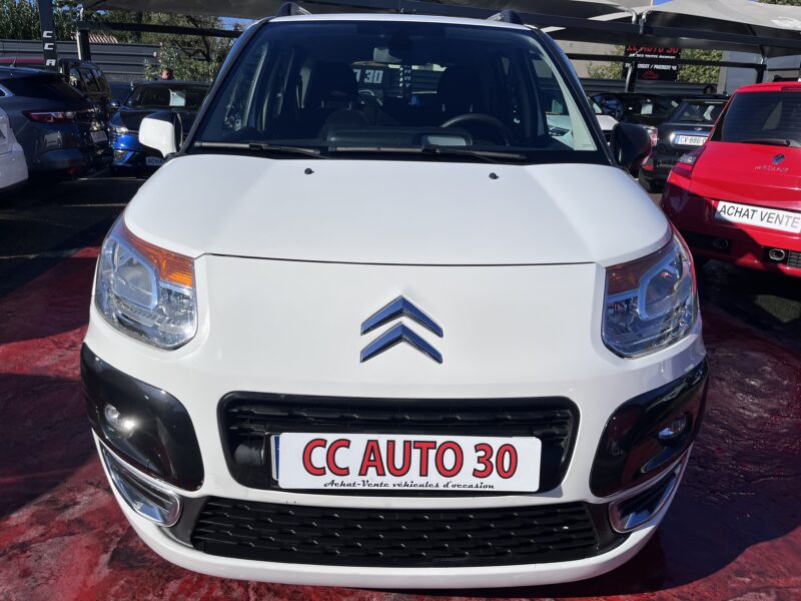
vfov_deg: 53.1
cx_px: 400
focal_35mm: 26
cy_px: 300
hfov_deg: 67.3
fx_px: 602
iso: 50
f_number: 1.6
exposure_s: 1/9091
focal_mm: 5.1
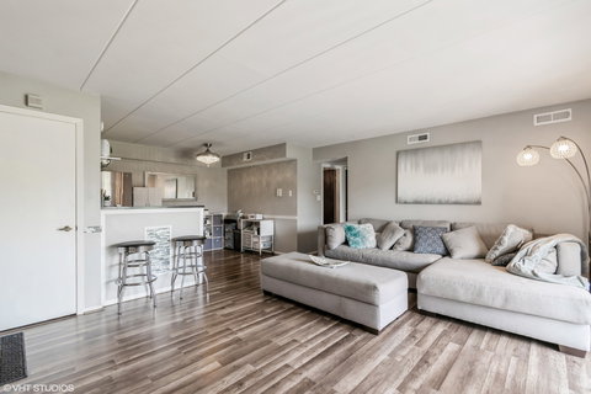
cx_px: 296
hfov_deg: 100.4
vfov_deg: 77.3
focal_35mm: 15
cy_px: 197
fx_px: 246
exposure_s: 1/6
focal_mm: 10
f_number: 7.1
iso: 100
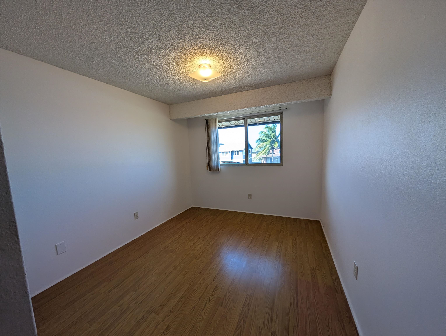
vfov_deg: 94.6
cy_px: 168
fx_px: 155
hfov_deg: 110.5
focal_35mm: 12
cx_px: 223
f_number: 1.7
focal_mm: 2.02
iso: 62
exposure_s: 1/265
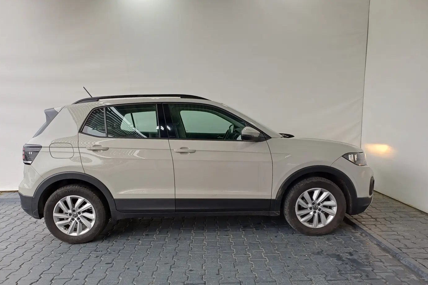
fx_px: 321
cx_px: 208
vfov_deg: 47.8
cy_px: 166
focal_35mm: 27
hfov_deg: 67.4
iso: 50
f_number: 1.8
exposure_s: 1/104
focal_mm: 4.65
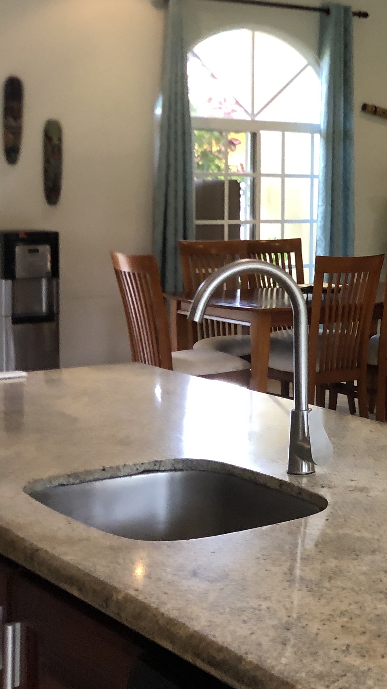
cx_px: 566
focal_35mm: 66
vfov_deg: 31.8
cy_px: 259
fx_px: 1204
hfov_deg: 16.7
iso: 50
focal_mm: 3.99
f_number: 1.8
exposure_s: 1/15
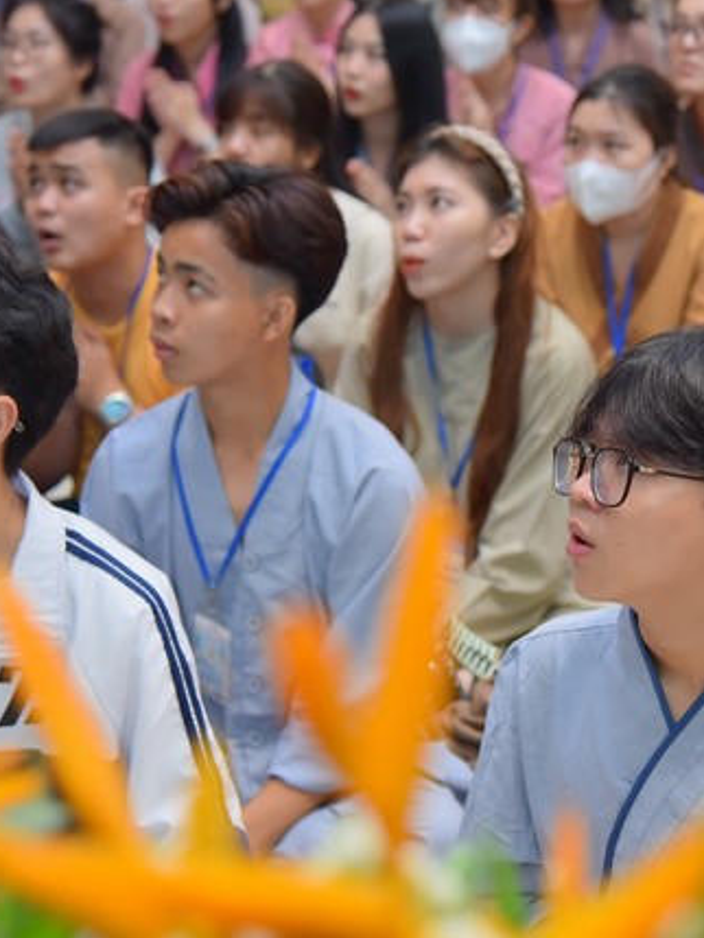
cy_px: 467
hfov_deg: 14.5
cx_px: 400
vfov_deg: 19.3
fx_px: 2765
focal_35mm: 102
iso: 1250
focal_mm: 70
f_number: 4.5
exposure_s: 1/125
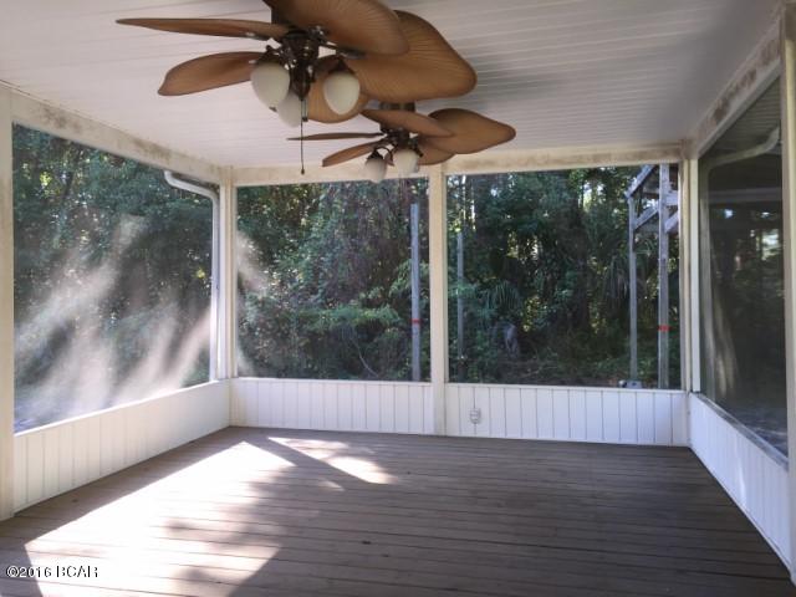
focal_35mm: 29
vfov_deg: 48.2
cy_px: 298
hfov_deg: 61.7
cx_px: 398
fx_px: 667
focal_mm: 4.15
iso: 32
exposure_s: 1/45
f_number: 2.2
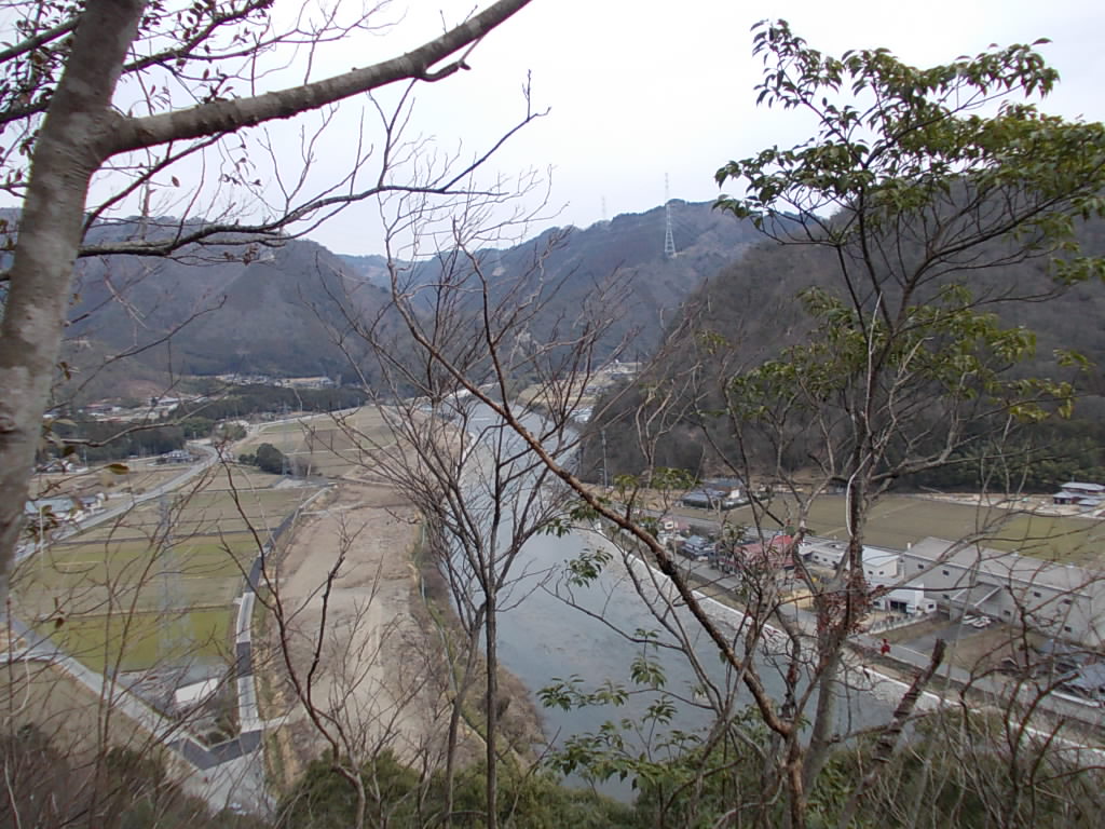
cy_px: 414
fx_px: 894
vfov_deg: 49.7
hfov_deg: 63.4
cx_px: 552
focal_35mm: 28
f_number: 5.4
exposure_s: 1/200
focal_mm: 4
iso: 80
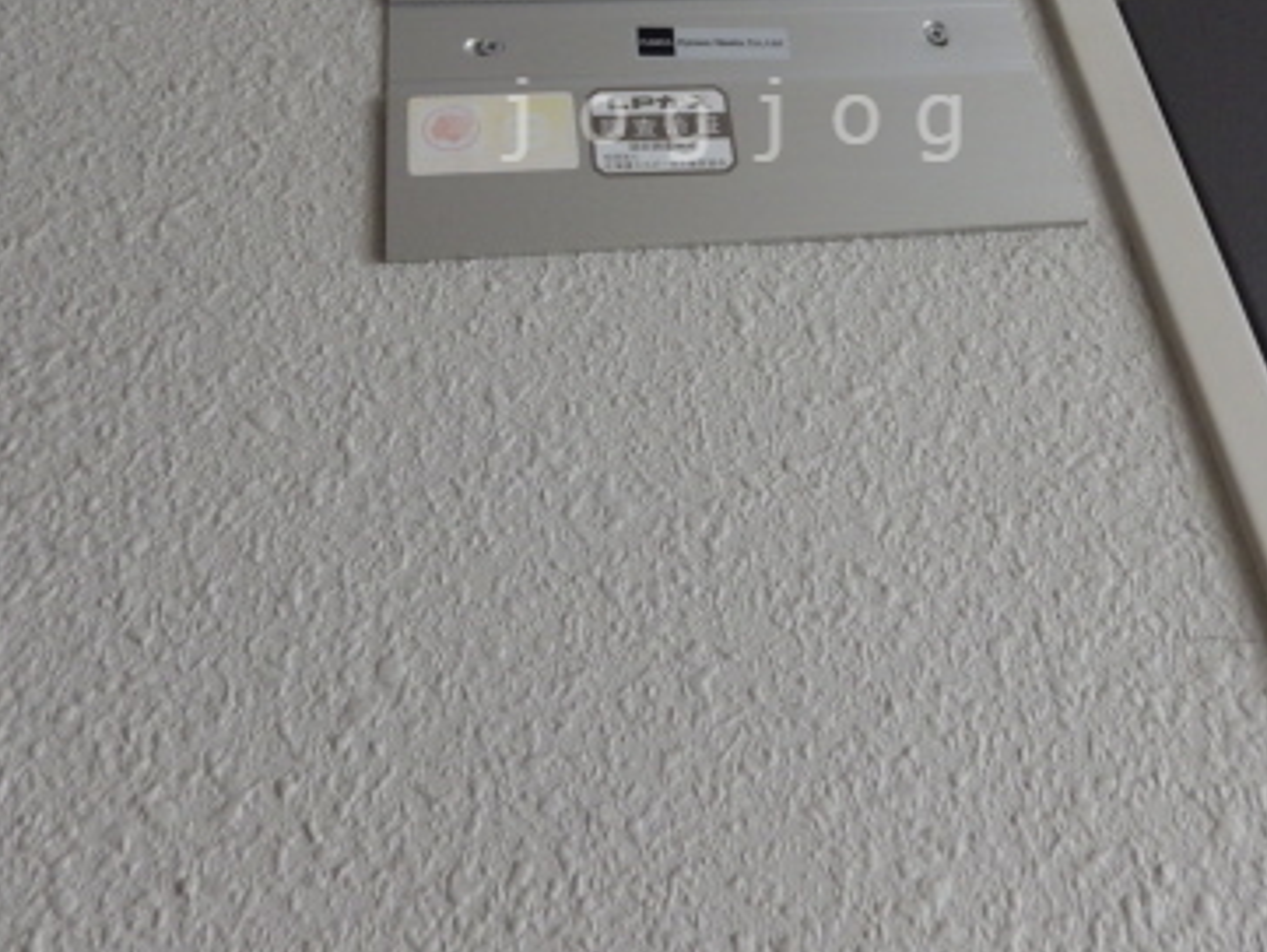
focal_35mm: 39
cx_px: 741
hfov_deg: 47.6
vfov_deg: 35.0
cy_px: 119
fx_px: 1428
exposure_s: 1/45
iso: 200
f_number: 3.1
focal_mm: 4
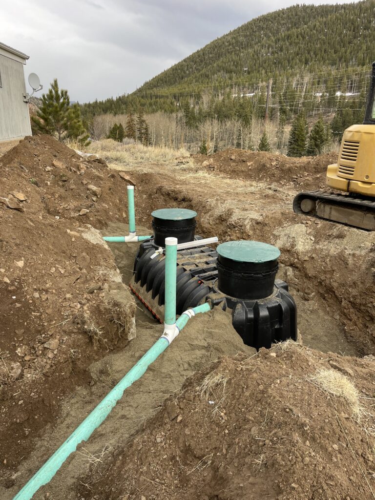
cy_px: 250
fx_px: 376
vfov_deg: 67.3
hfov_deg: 53.1
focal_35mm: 26
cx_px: 188
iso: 32
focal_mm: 5.1
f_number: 1.6
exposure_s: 1/287
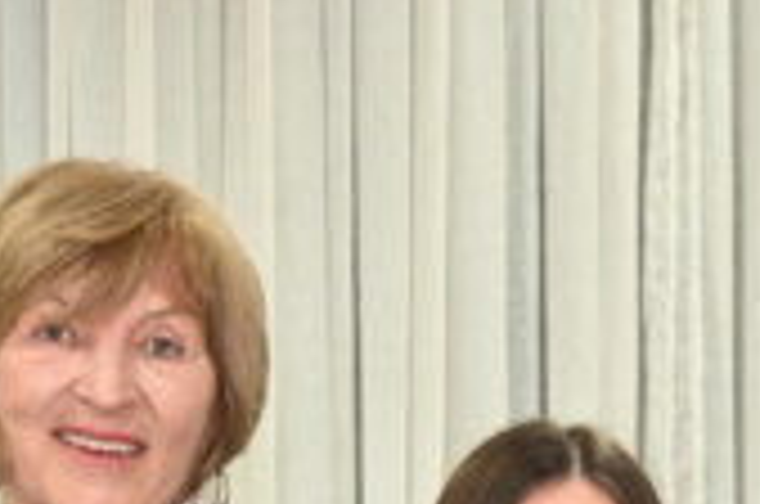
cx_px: 850
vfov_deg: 5.4
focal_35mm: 237
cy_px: 1510
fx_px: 4994
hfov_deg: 8.6
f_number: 5
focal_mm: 39
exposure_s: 1/60
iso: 2800
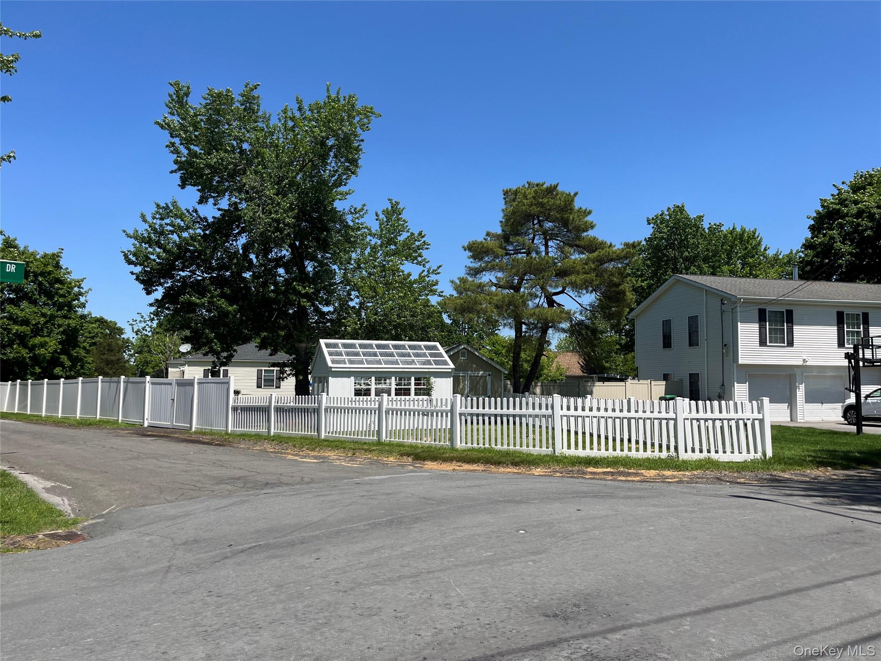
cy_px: 330
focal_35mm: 26
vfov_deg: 53.1
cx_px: 440
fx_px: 662
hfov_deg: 67.3
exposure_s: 1/3413
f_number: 1.6
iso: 50
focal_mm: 5.1
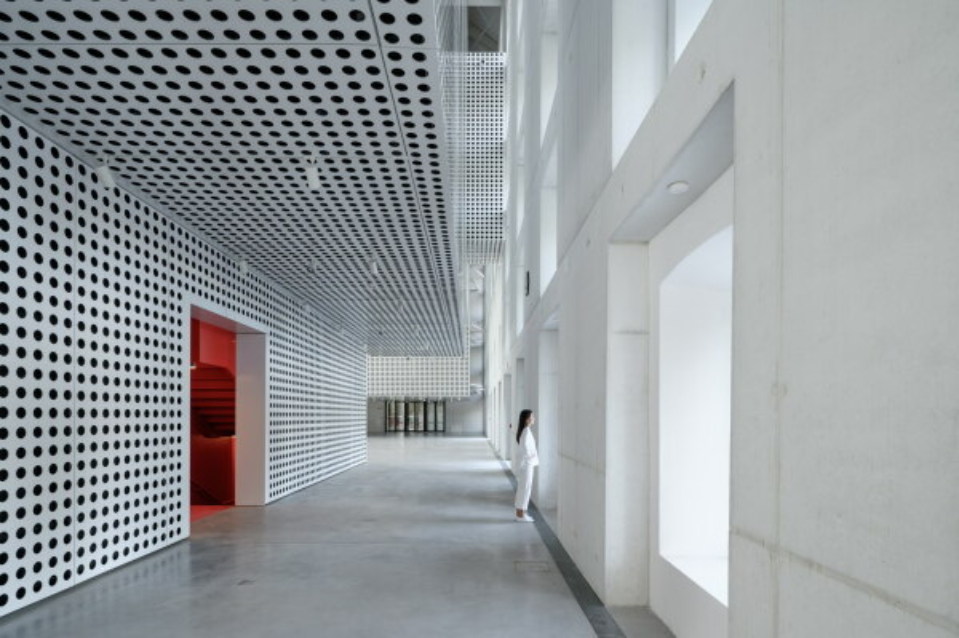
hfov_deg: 87.0
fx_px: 506
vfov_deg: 64.5
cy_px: 319
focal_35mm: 19
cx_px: 480
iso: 100
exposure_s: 1/3
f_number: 11
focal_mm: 19
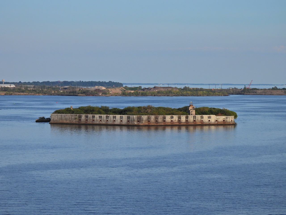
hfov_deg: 13.2
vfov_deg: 9.9
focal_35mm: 150
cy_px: 108
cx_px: 143
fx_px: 1239
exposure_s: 1/1250
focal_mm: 26.8
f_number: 4.5
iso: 100
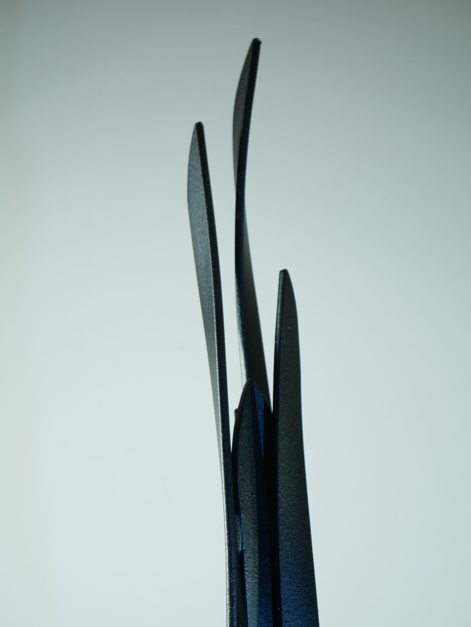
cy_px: 314
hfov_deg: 29.1
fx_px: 906
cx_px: 236
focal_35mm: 50
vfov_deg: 38.2
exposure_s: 1/50
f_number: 5.1
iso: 200
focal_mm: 25
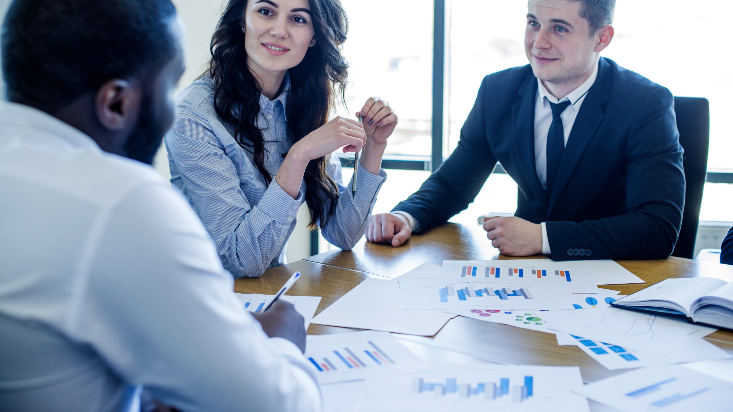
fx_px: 1030
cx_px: 368
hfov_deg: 39.2
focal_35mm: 53
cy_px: 173
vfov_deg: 22.6
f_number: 3.2
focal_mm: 50
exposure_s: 1/100
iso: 500
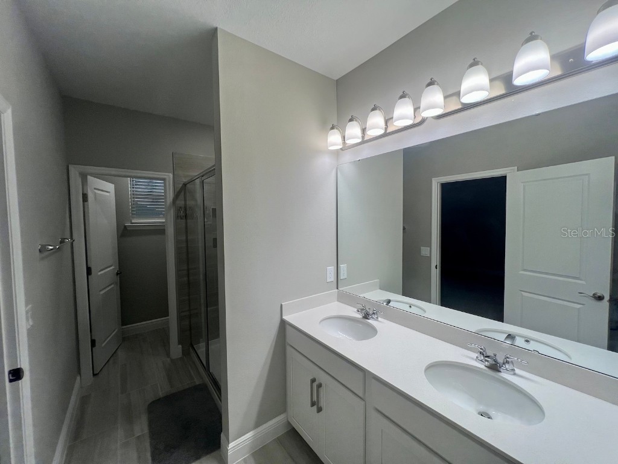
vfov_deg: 89.9
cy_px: 232
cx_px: 309
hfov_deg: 106.2
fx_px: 232
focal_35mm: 13
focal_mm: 1.57
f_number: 1.8
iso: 50
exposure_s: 1/120
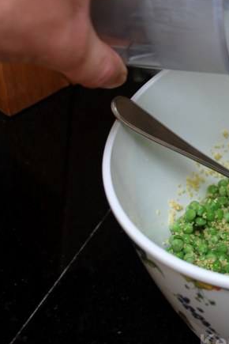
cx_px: 287
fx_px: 1002
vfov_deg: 19.4
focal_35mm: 105
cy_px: 143
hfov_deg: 12.7
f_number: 4.5
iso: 200
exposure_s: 1/50
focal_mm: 38
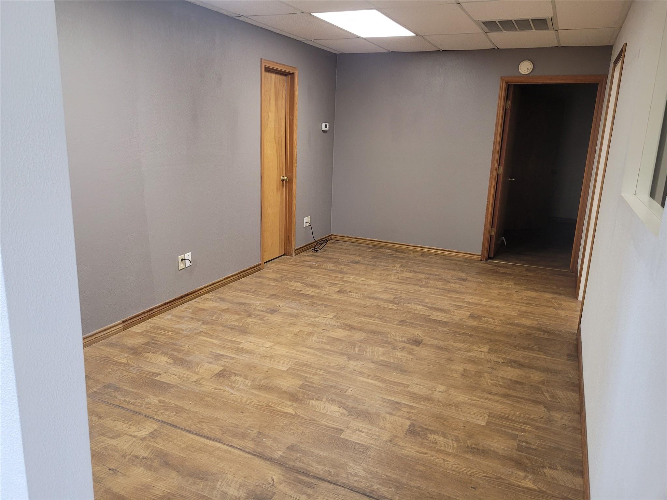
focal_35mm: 26
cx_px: 334
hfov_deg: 67.3
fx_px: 501
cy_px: 250
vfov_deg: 53.1
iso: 200
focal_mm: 5.4
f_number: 1.8
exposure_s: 1/60
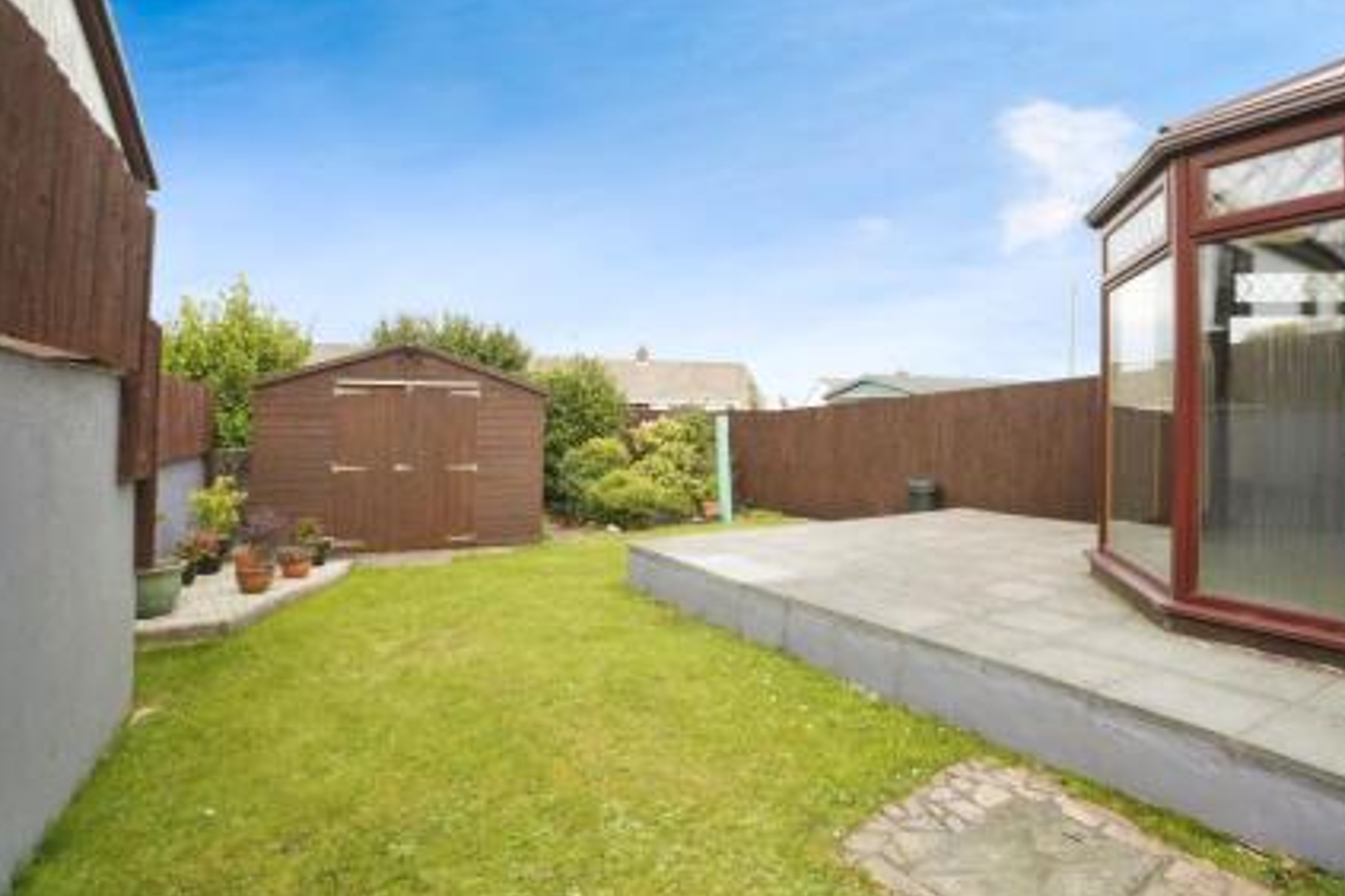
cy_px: 418
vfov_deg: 67.3
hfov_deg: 89.6
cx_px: 750
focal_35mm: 18
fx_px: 672
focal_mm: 16
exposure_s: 1/1250
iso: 2000
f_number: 9
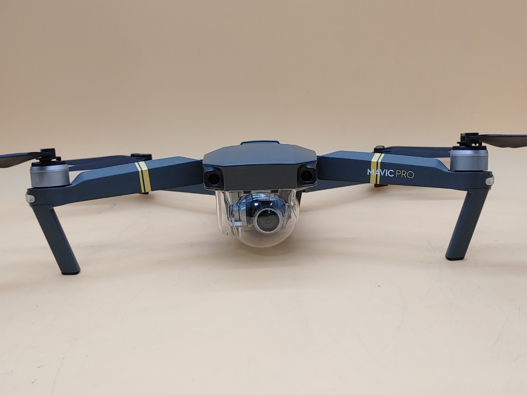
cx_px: 264
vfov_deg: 36.8
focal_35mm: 39
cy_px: 198
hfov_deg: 47.9
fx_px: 594
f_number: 1.8
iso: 50
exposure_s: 1/85
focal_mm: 4.36
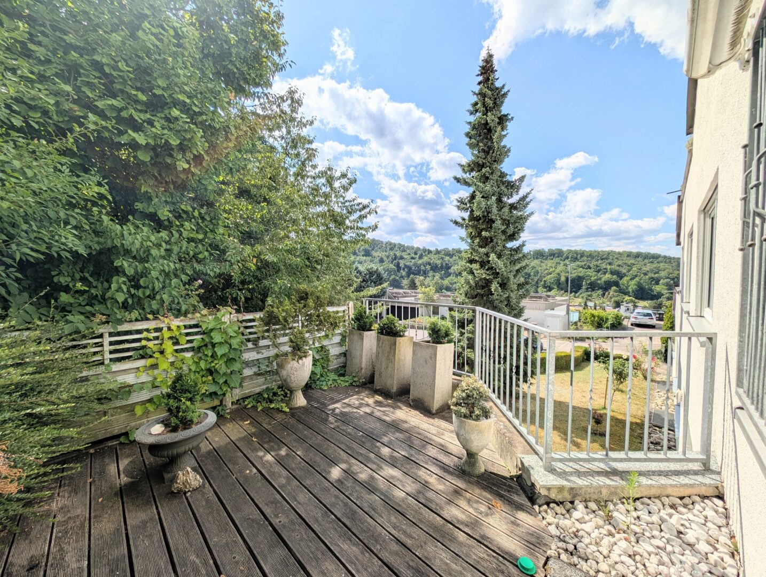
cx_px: 383
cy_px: 288
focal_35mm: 12
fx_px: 266
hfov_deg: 110.5
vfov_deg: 94.7
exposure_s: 1/3175
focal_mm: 2.23
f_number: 1.95
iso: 38
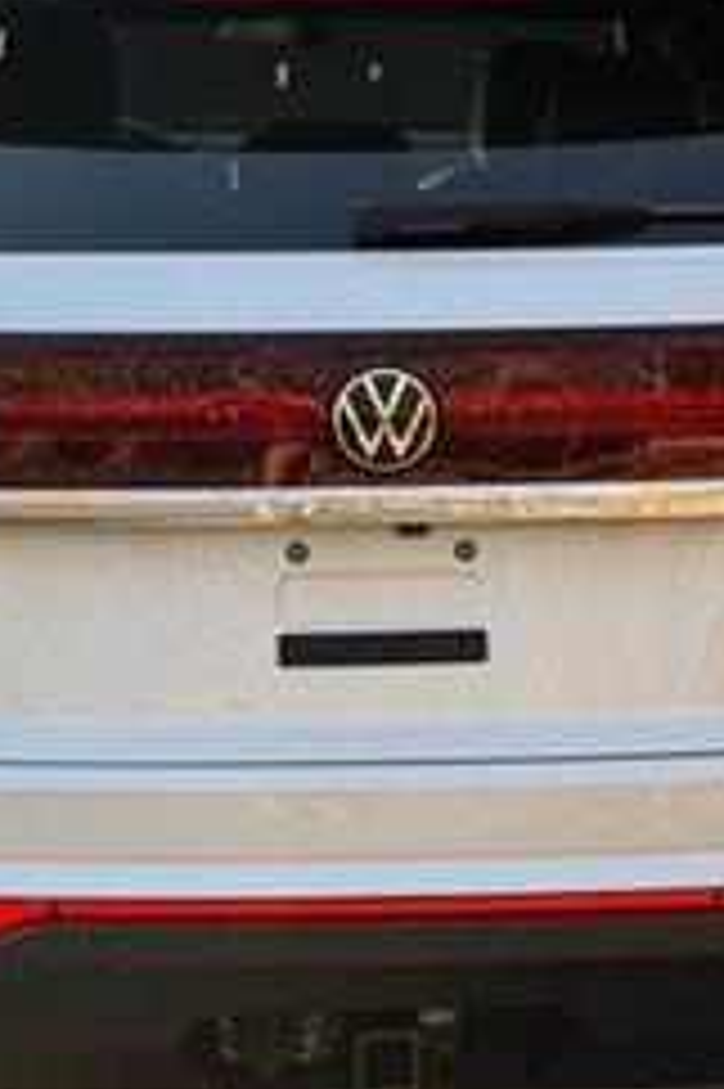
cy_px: 536
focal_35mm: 104
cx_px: 292
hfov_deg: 13.1
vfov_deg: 19.7
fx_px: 3142
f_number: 1.78
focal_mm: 6.76
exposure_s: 1/819
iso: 80
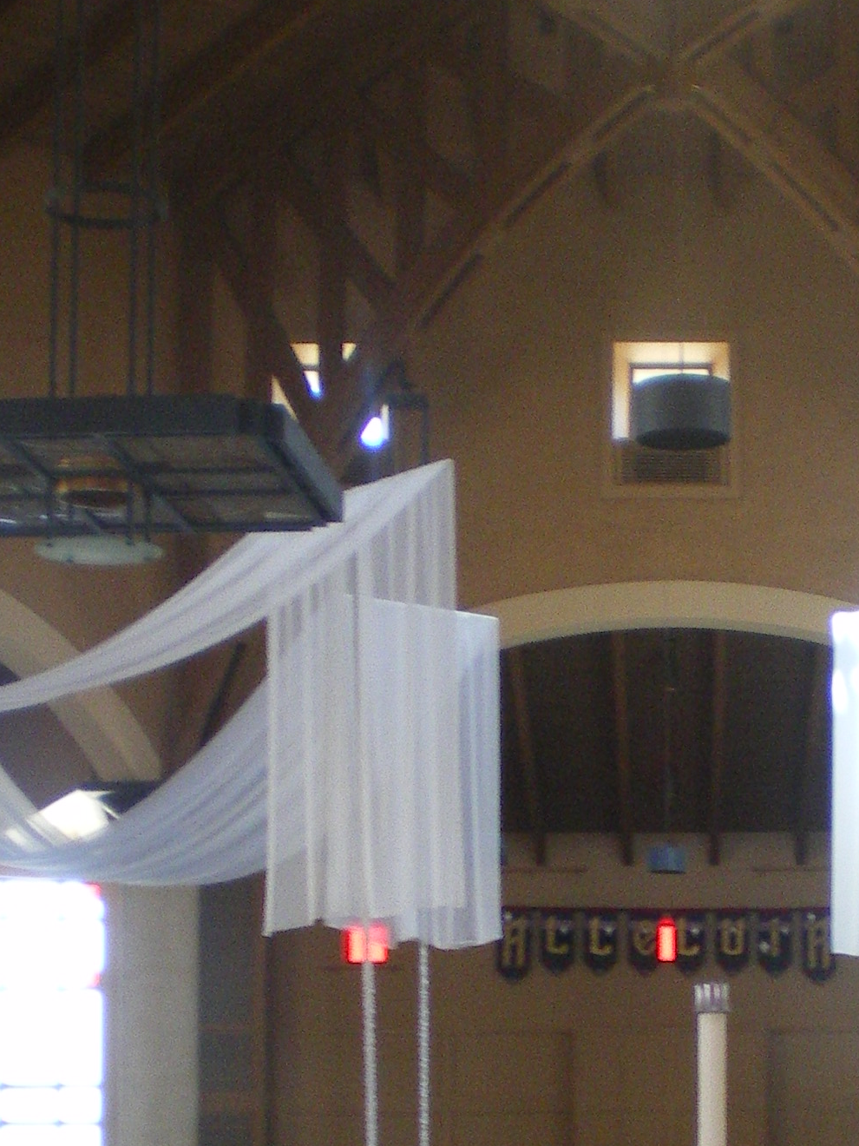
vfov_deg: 21.6
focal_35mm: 89
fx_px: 2945
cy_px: 973
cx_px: 767
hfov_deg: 16.4
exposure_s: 1/50
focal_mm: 6.3
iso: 250
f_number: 3.1
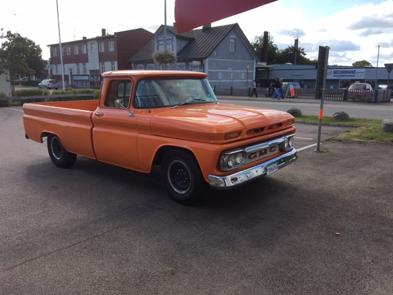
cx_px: 196
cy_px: 148
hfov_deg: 61.7
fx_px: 329
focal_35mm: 29
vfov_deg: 48.2
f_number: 2.2
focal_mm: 4.15
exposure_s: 1/777
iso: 25
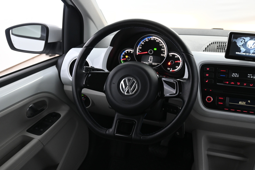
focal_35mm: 34
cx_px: 128
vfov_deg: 39.1
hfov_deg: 56.1
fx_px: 239
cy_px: 85
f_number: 4
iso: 1400
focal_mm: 22.5
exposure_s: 1/40
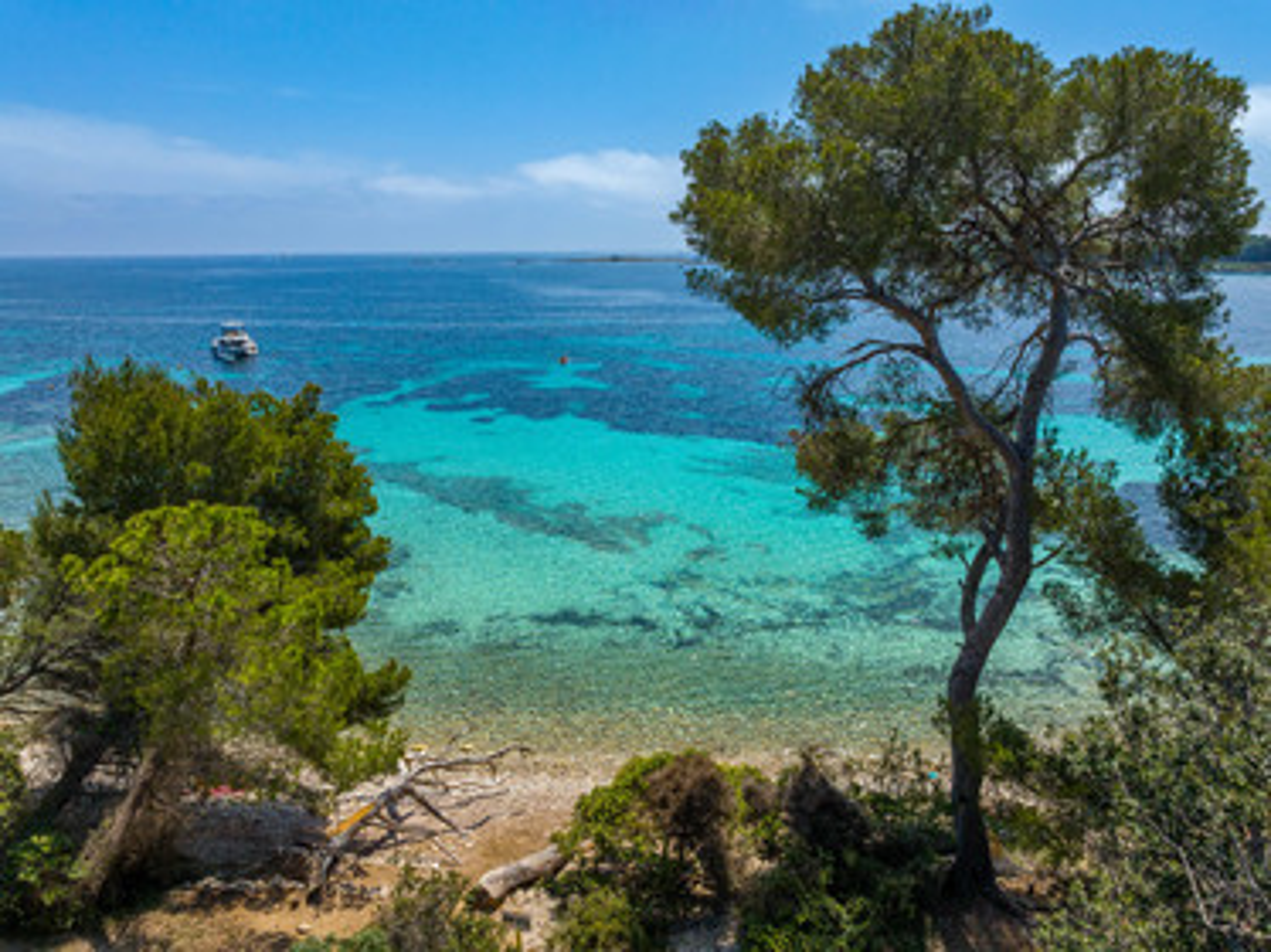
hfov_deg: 71.6
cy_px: 476
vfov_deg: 56.8
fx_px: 881
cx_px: 636
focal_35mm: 24
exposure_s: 1/640
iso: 200
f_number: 8
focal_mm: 12.3
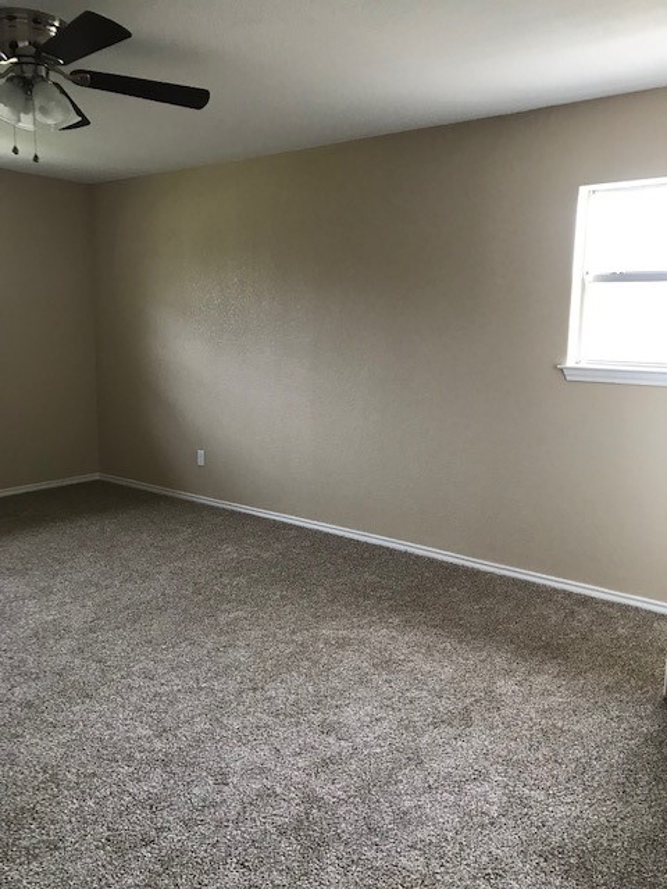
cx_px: 334
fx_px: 719
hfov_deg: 49.7
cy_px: 444
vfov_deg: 63.4
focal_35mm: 28
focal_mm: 3.99
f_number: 1.8
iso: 40
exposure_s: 1/24
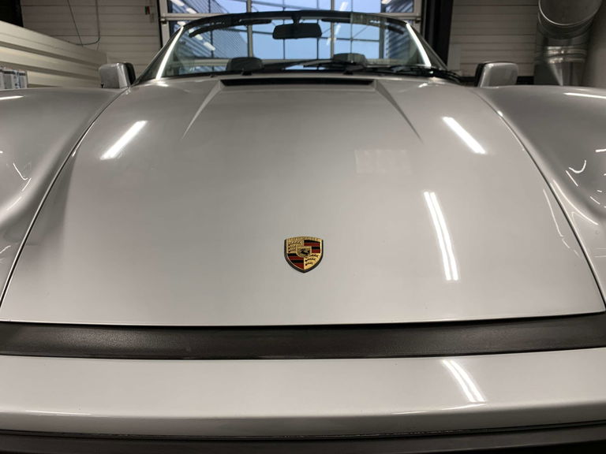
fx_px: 455
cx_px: 303
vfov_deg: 53.1
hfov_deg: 67.3
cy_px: 227
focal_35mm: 26
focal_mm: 4.25
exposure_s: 1/100
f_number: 1.8
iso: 50
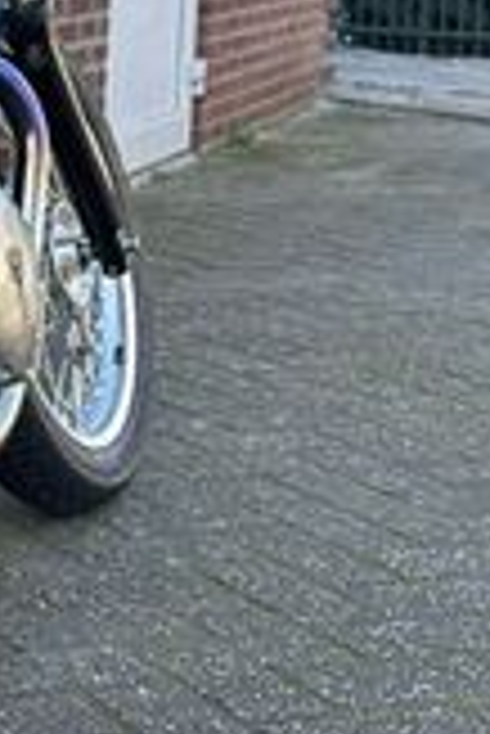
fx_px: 1996
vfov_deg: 20.7
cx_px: -441
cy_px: 261
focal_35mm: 98
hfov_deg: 12.5
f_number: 1.78
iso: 80
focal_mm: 6.86
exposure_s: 1/699
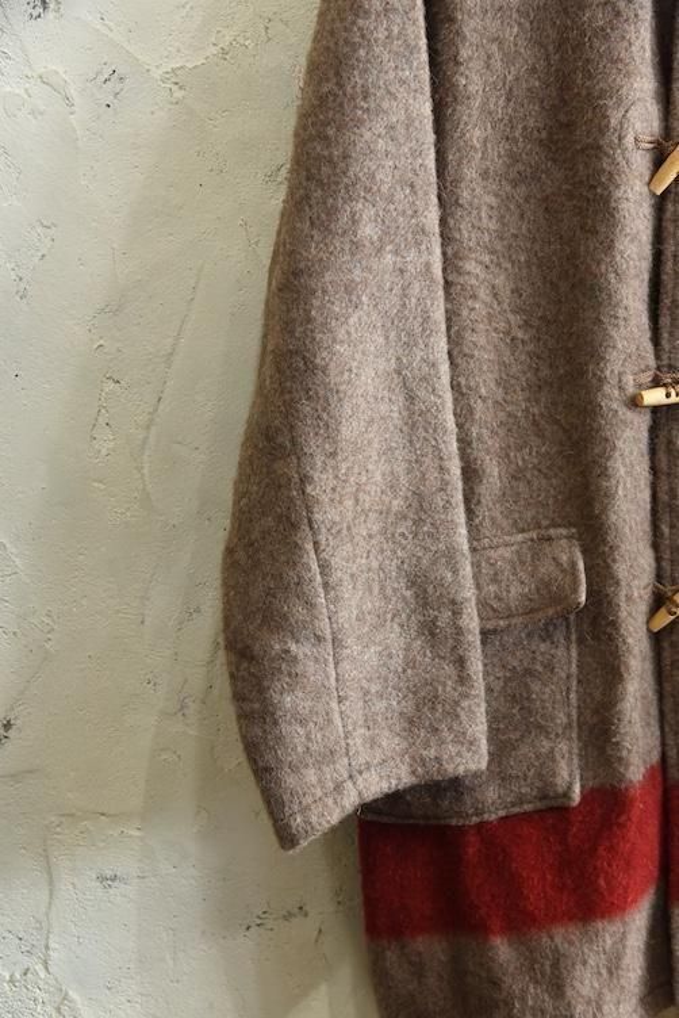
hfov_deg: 27.0
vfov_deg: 39.6
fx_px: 1413
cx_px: 340
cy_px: 509
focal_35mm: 50
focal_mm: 50
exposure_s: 1/80
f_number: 5.6
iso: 1250
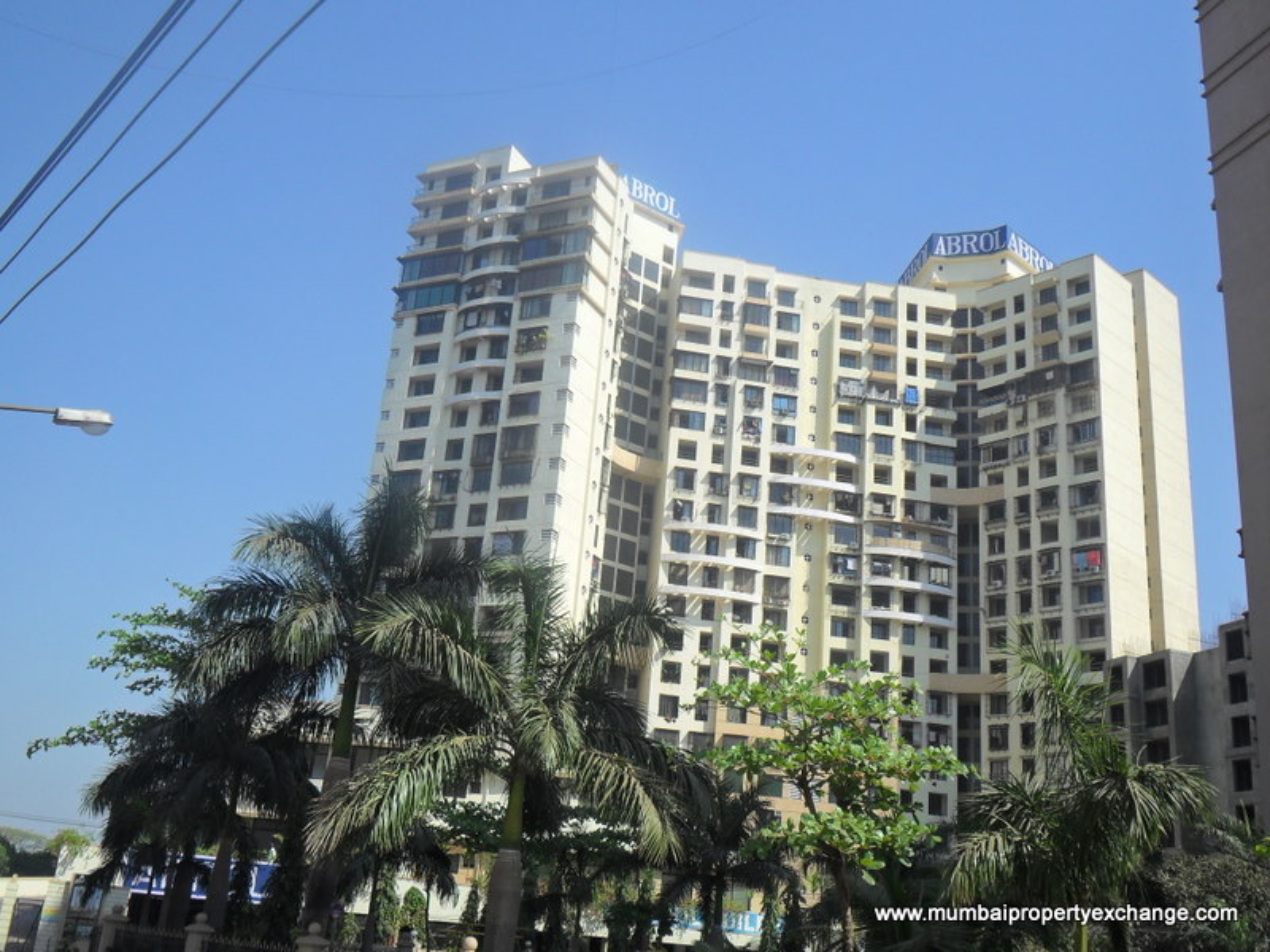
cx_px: 635
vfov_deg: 38.7
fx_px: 1357
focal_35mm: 37
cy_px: 476
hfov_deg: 50.1
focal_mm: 6.6
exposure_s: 1/1000
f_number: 4
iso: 100
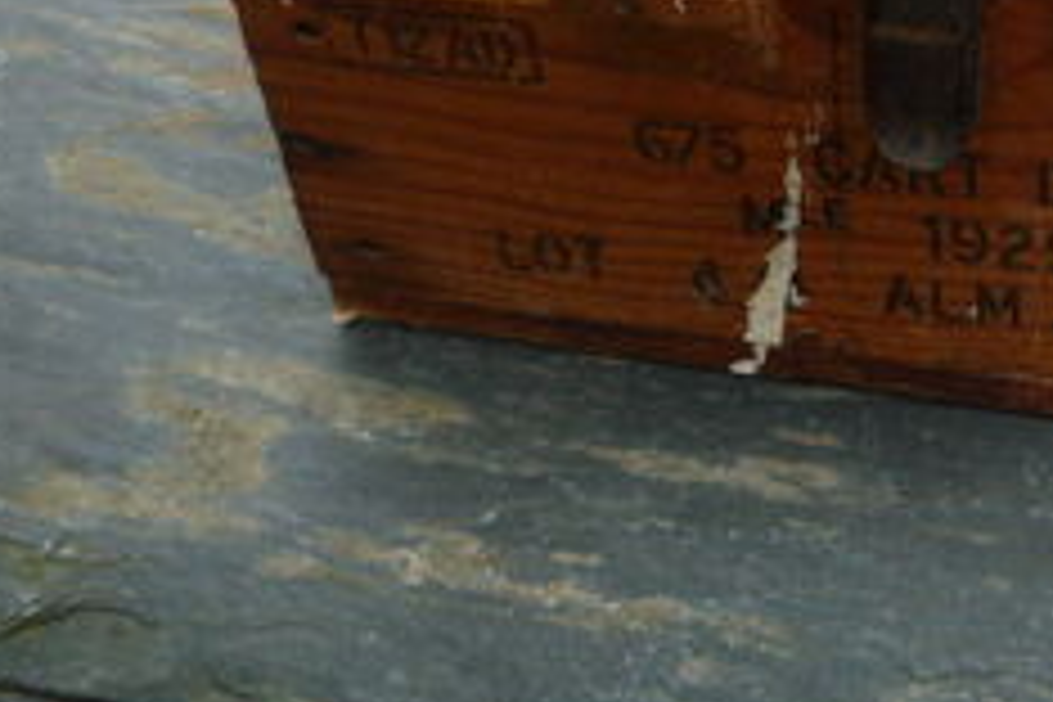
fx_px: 1872
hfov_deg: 29.4
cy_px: -40
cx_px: 1053
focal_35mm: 64
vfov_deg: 20.4
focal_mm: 5.2
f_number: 3.3
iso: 100
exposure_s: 1/100
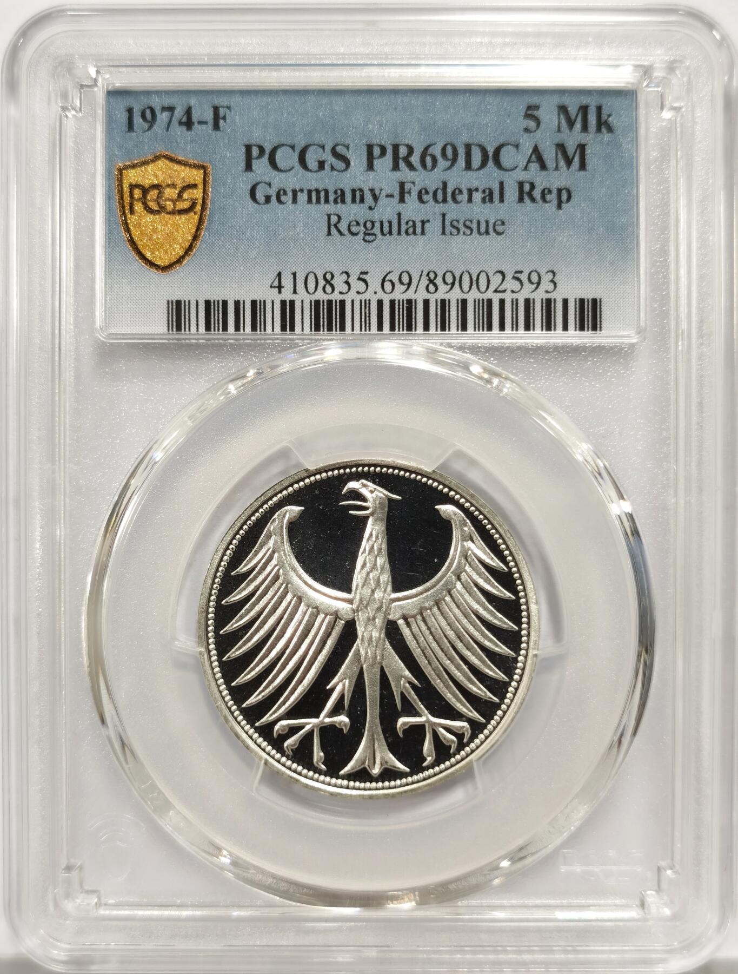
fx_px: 1524
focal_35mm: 54
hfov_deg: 27.2
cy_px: 487
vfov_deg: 35.4
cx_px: 369
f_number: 16
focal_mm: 5.56
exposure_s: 1/100
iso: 100
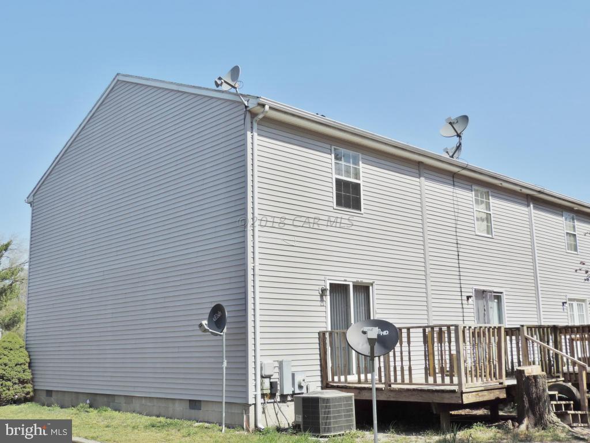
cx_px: 295
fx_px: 682
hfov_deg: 46.8
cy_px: 222
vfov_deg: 36.0
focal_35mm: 40
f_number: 3.3
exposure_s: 1/1250
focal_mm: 7.1
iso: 80
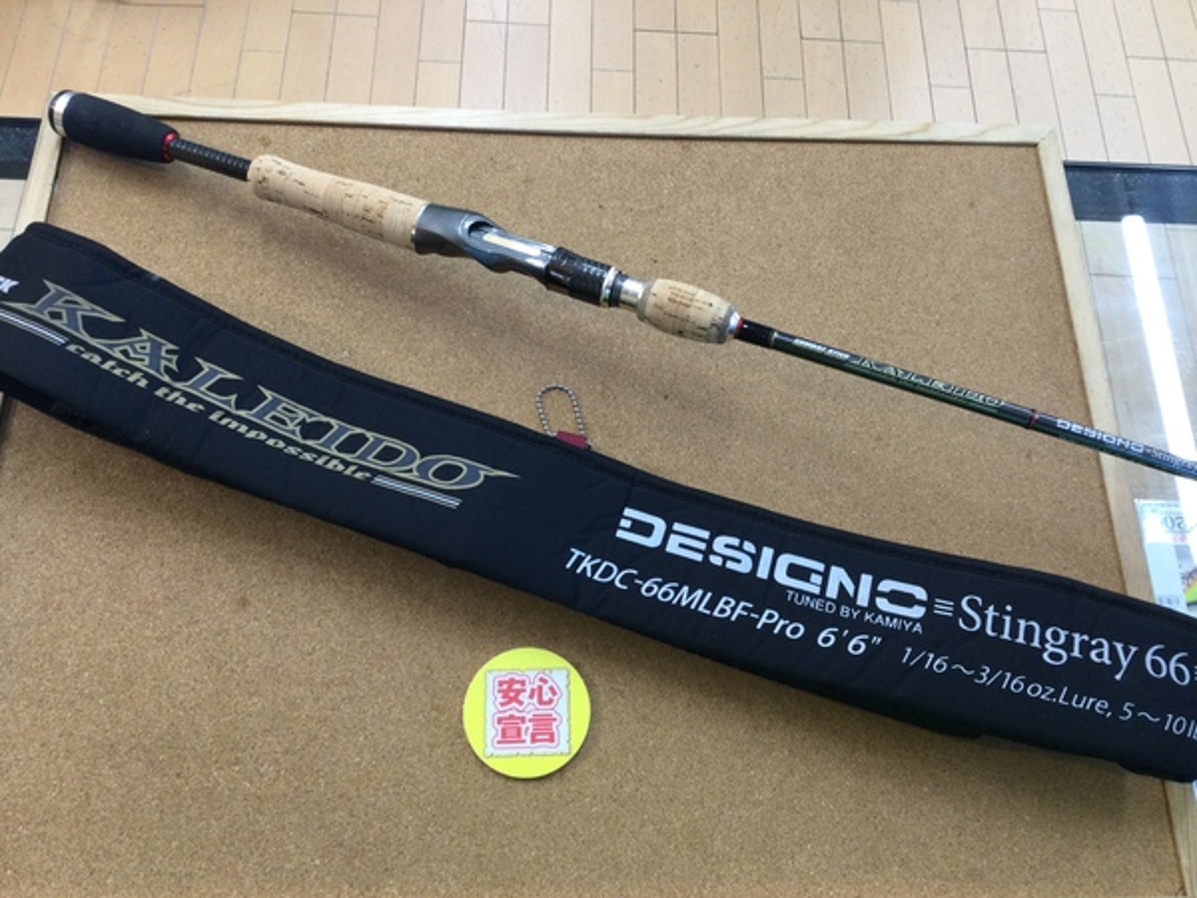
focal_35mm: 31
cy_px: 449
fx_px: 1072
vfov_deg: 45.4
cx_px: 598
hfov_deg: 58.4
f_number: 2.4
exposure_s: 1/30
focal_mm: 3.3
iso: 64
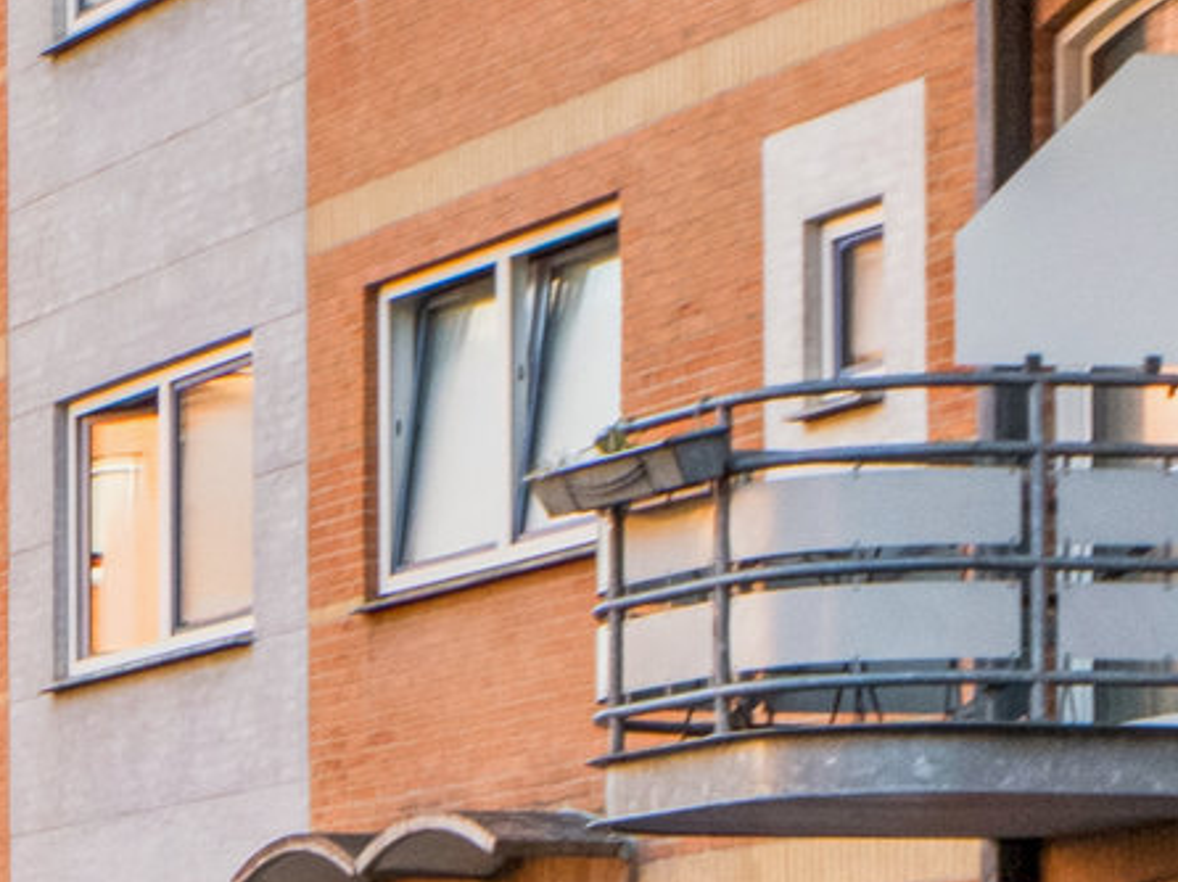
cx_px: -2044
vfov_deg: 7.2
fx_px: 7041
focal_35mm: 207
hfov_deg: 8.4
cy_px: 721
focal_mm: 32
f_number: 11
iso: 800
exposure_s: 1/100
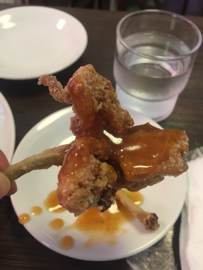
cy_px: 124
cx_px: 107
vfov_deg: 53.9
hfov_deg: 41.8
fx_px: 266
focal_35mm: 34
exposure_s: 1/30
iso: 40
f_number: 2.2
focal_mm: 4.15
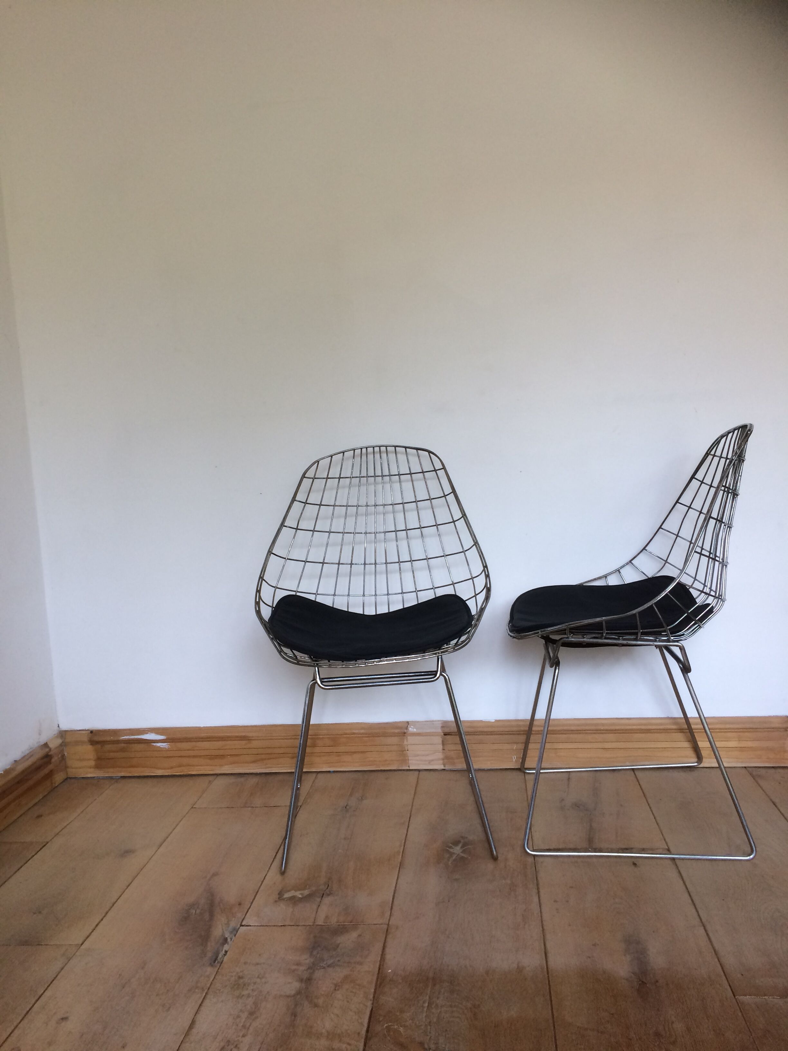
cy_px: 526
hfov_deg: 48.2
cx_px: 394
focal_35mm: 29
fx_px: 880
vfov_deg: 61.7
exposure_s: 1/33
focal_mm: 4.15
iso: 50
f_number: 2.2
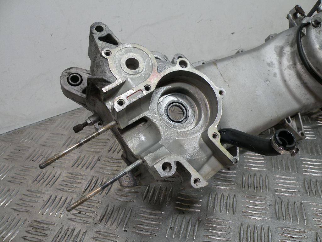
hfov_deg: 65.3
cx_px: 161
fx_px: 251
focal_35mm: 27
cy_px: 121
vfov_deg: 51.4
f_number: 3.5
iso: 64
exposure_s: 1/73.2
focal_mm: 4.7
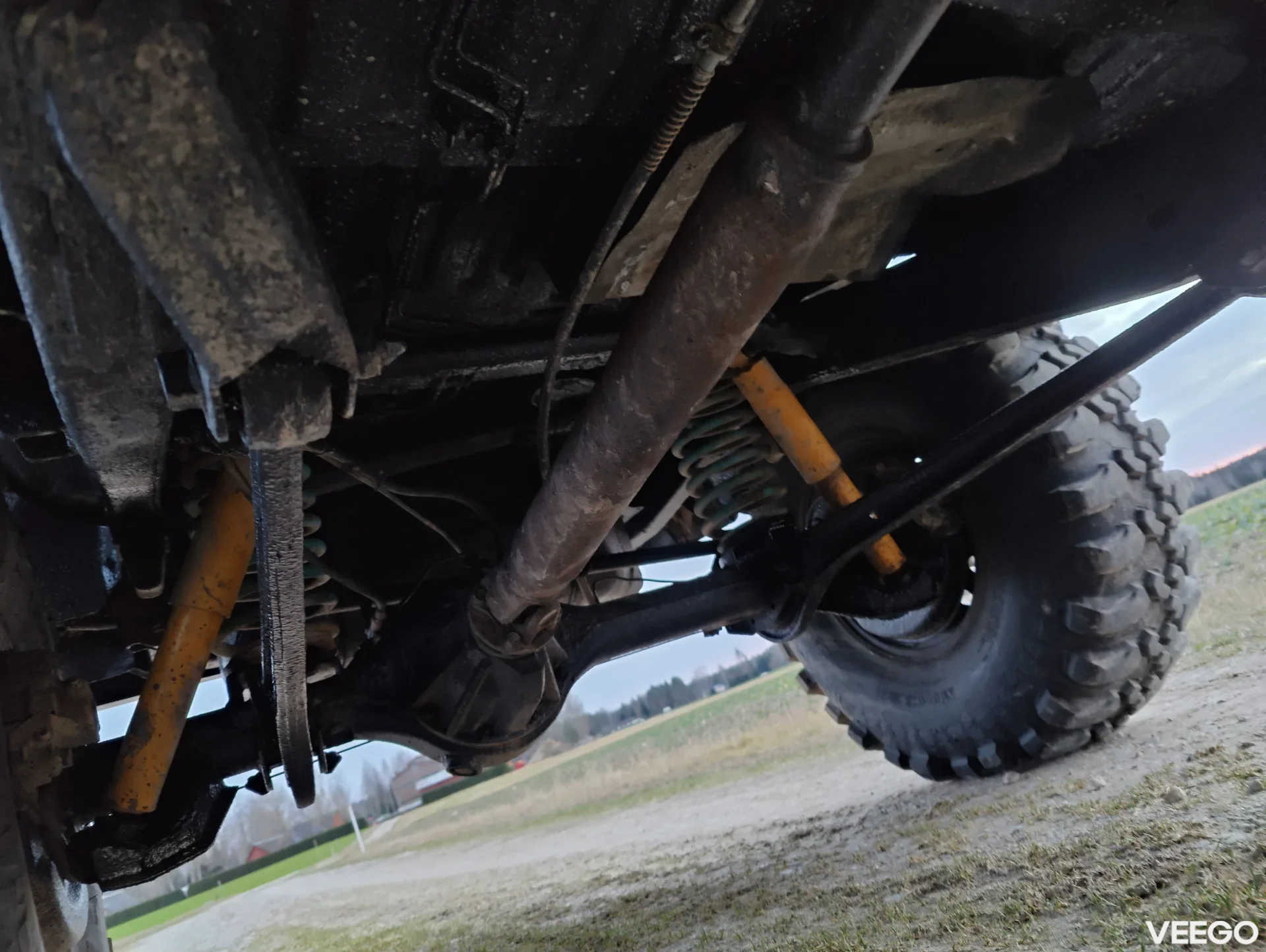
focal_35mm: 23
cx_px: 633
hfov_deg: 73.9
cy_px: 476
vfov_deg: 59.0
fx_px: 842
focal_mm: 6.06
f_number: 1.8
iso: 200
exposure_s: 1/20
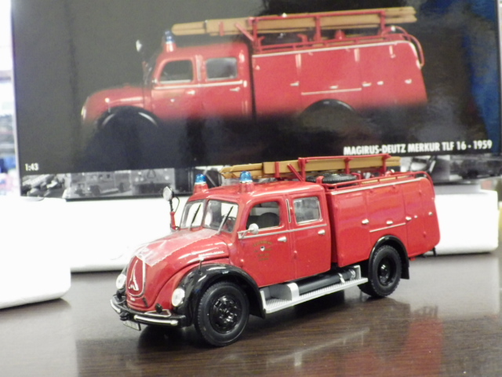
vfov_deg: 35.1
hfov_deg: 45.8
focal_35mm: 41
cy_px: 188
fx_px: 595
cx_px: 251
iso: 1250
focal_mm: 7.4
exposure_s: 1/25
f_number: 3.6
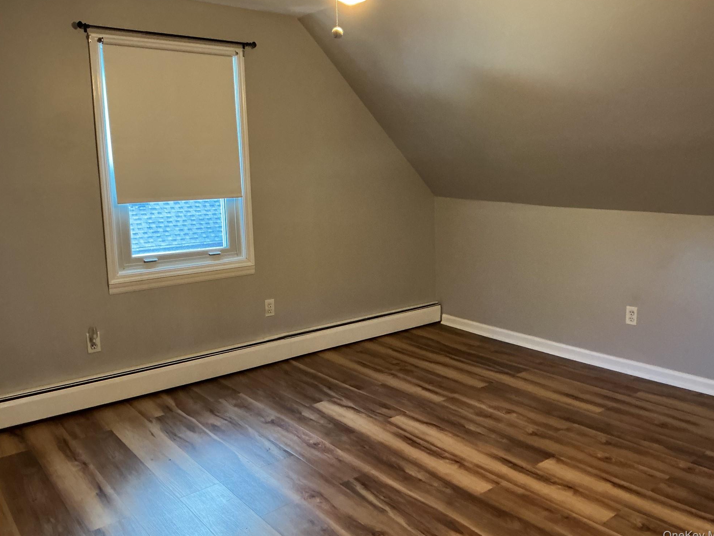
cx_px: 367
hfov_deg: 60.0
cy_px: 267
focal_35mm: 30
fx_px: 619
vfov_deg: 46.8
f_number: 1.8
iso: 250
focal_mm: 3
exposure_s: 1/40
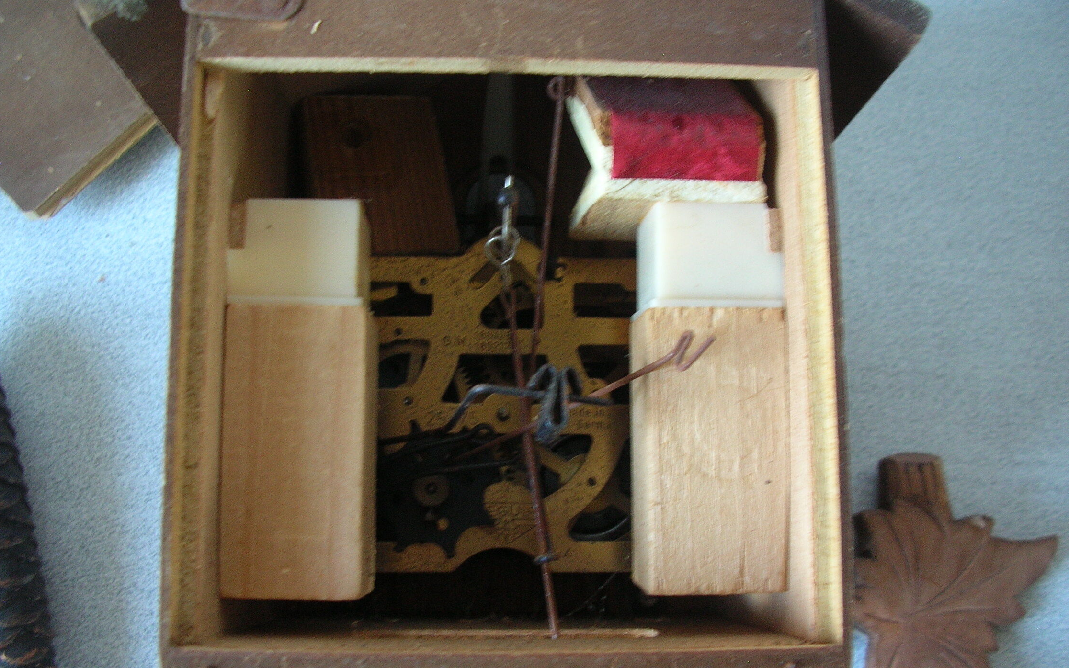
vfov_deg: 33.6
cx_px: 535
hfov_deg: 51.5
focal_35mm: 38
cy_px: 362
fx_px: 1107
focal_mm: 5.8
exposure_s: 1/5.9
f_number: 2.8
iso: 88
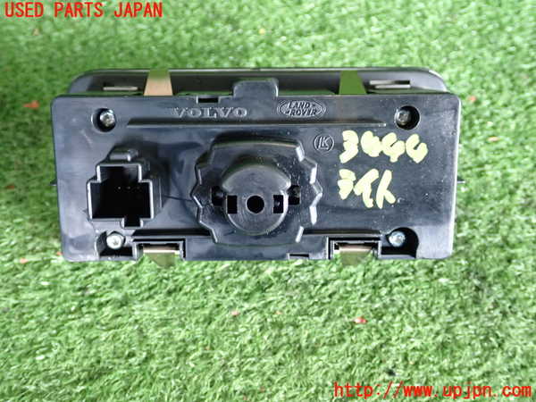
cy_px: 201
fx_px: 635
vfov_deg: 35.1
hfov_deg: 45.8
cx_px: 268
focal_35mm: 41
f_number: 2.8
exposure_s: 1/40
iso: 500
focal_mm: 7.31
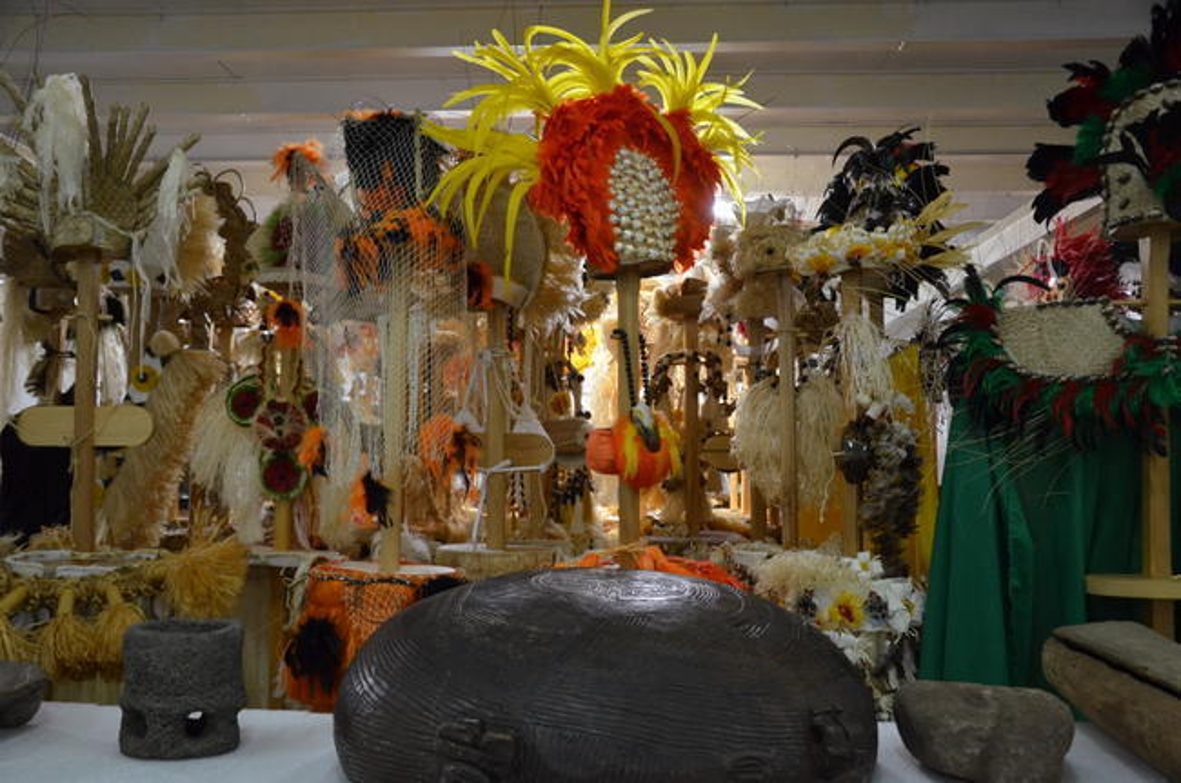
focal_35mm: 32
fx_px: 1032
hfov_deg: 59.6
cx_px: 590
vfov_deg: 41.6
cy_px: 392
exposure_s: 1/60
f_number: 4
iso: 2000
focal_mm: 21
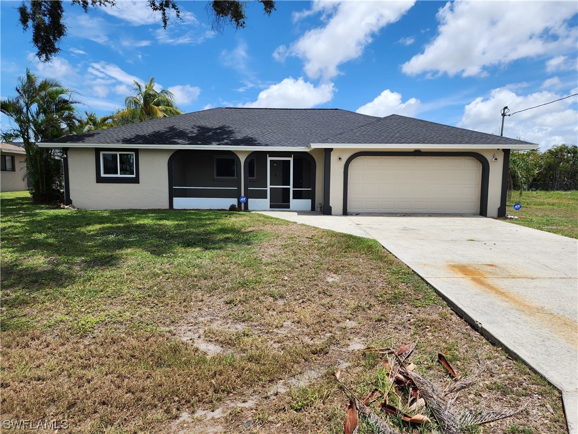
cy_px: 217
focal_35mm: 23
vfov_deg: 58.9
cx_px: 289
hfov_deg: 73.9
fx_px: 384
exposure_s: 1/1090
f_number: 1.8
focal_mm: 6.4
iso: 12
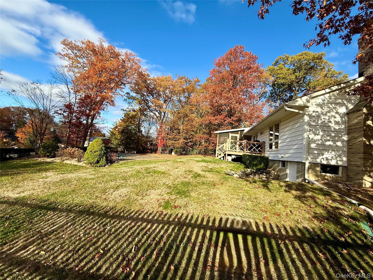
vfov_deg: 85.7
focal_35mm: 14
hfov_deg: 102.1
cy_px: 140
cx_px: 186
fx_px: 151
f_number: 2.2
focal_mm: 2.22
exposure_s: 1/1125
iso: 50
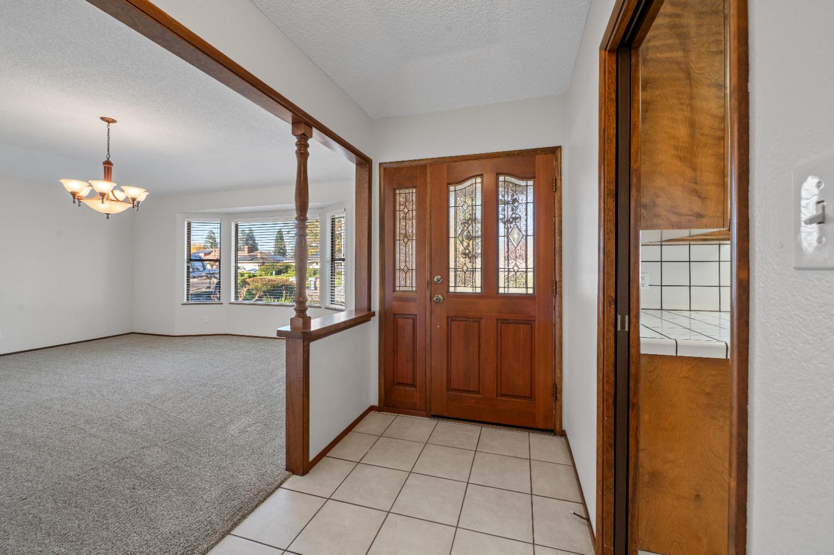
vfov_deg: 81.1
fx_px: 324
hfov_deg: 104.3
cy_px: 278
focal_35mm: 14
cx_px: 417
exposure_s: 1/8
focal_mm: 14
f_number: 9
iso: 250
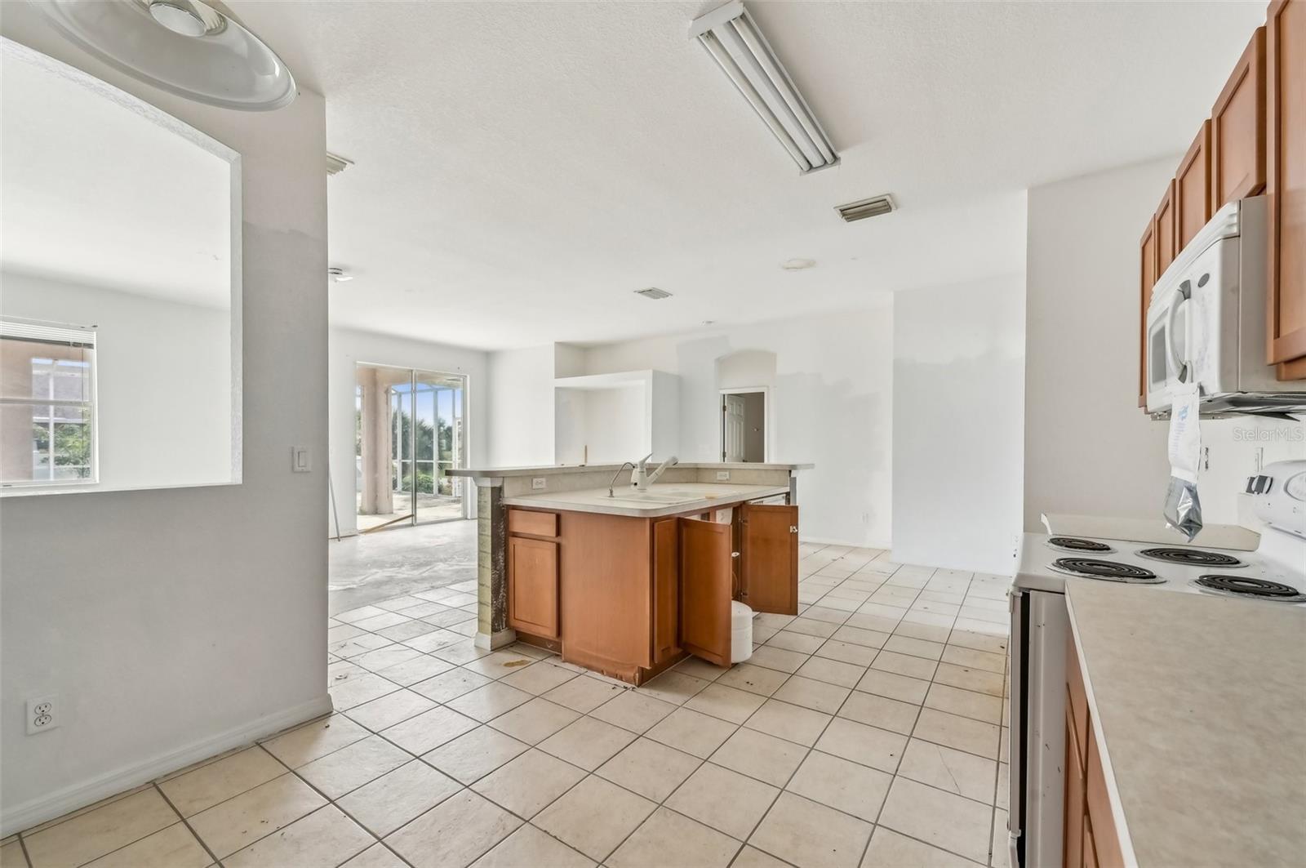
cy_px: 434
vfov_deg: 79.1
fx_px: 525
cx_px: 653
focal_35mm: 14
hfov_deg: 102.4
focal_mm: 14.5
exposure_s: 1/40
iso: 400
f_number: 8
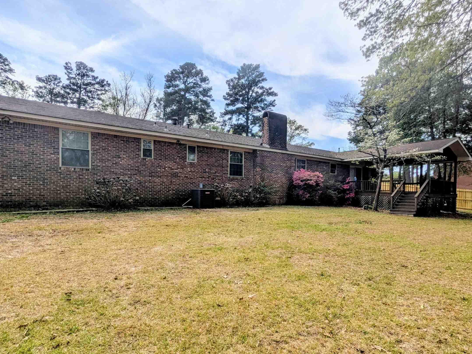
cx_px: 245
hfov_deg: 81.7
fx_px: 273
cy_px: 200
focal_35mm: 20
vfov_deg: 65.7
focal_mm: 1.85
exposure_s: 1/2294
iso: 45
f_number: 2.2
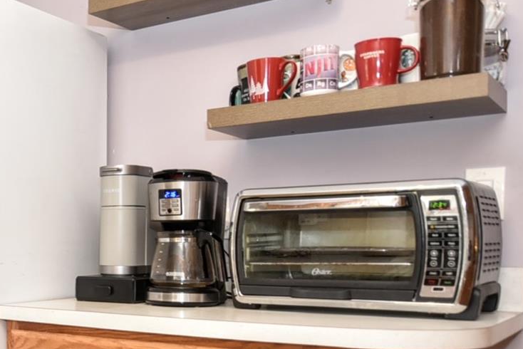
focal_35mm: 53
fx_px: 770
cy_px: 268
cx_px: -86
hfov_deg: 32.0
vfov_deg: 25.2
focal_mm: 19
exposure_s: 1/60
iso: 800
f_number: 2.8
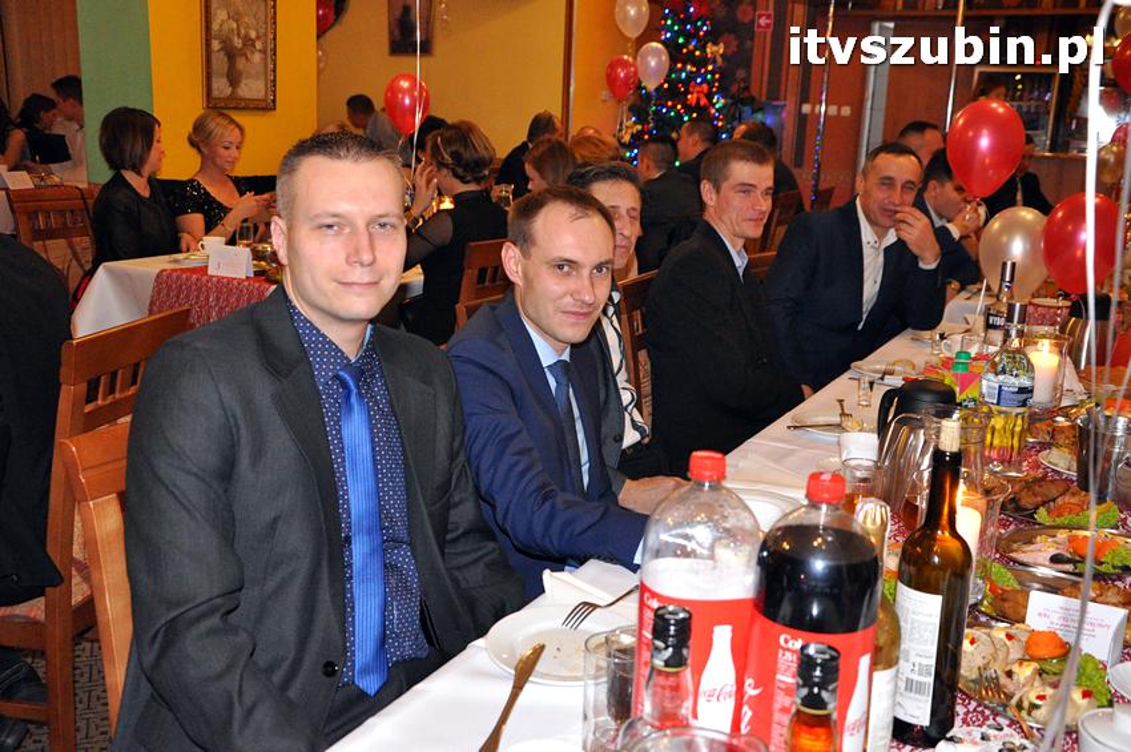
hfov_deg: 51.3
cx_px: 566
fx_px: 1177
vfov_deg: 35.4
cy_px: 376
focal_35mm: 38
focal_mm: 25
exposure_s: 1/60
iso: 2000
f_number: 5
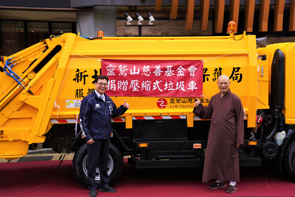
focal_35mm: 54
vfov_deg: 24.9
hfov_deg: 36.6
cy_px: 98
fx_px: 446
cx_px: 148
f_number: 5
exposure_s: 1/200
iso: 160
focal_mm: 54.4
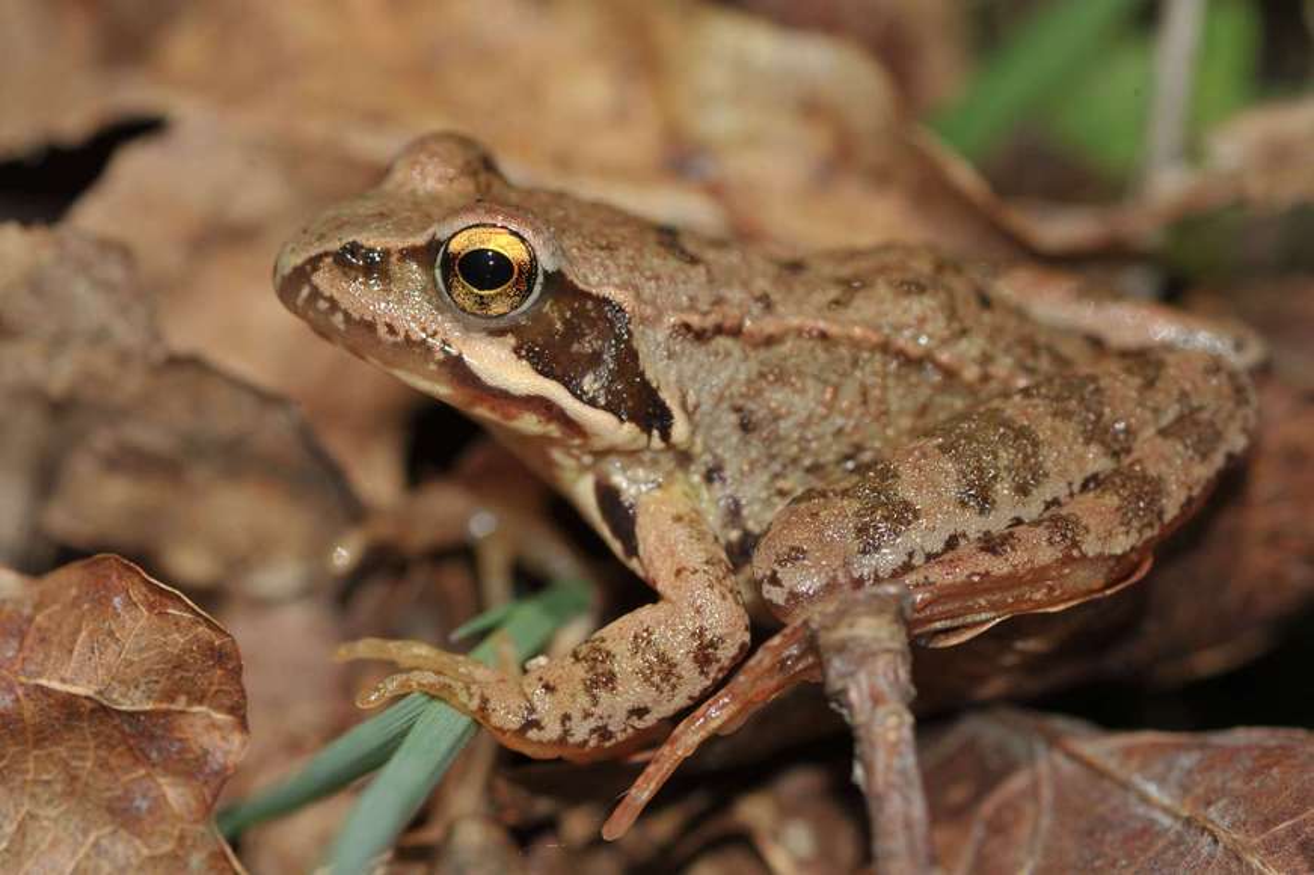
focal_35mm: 210
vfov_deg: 6.5
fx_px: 7662
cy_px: 438
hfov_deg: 9.8
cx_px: 657
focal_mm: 210
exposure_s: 1/320
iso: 200
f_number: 18
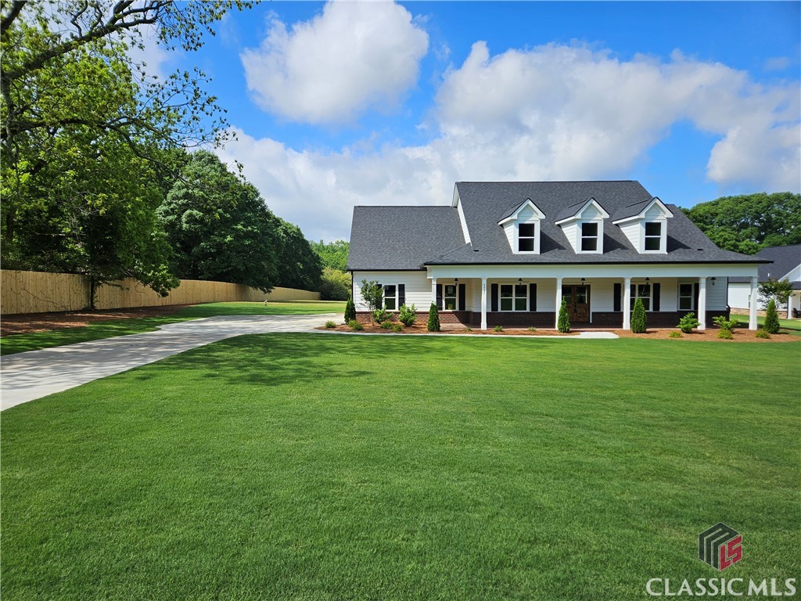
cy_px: 300
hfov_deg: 73.9
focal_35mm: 23
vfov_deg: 58.9
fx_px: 532
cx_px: 400
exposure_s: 1/2099
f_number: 1.8
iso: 25
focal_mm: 5.4
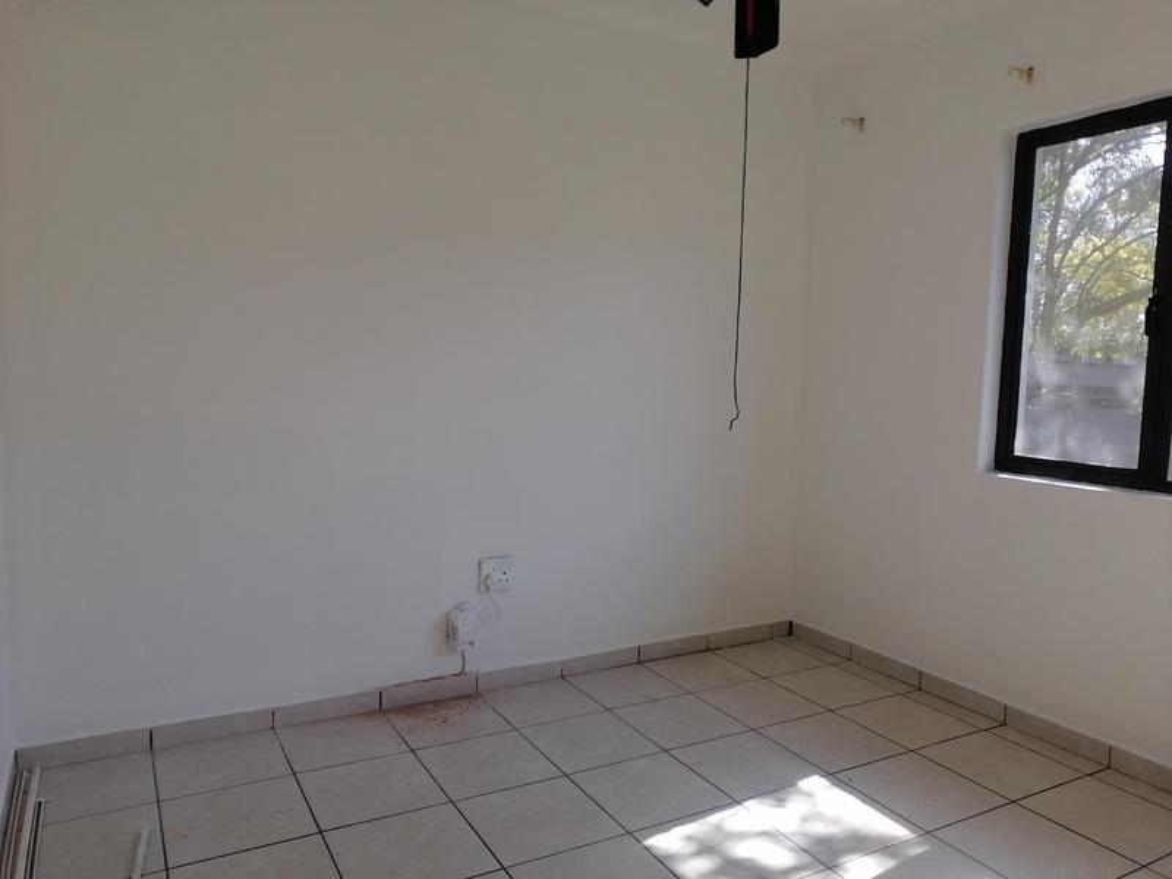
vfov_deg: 53.1
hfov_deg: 67.3
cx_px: 586
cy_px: 440
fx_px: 880
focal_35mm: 26
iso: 80
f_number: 1.8
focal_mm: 5.3
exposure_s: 1/100
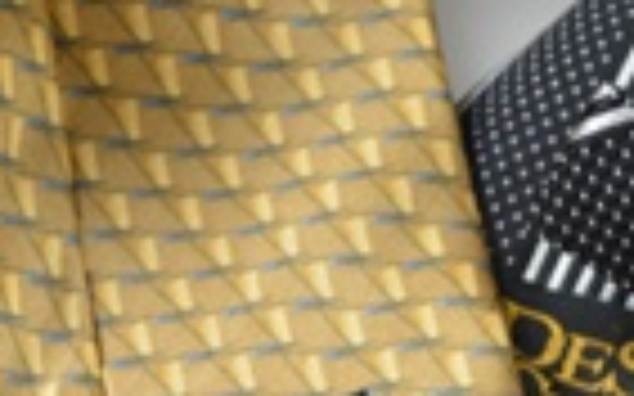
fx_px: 2919
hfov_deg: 12.3
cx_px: 562
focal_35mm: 169
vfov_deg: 7.5
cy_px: 684
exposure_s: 1/60
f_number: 4.2
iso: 400
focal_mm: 26
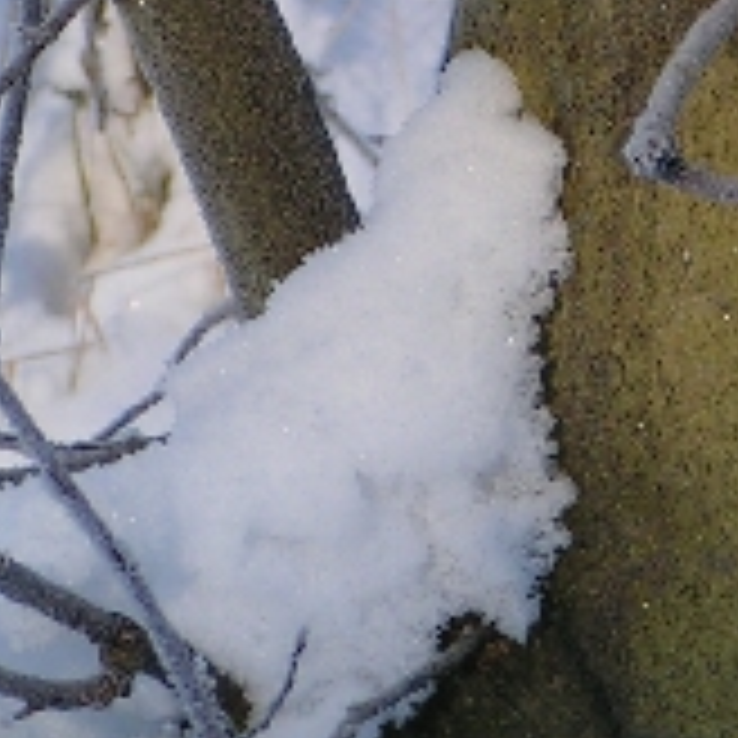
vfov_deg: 3.2
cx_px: 900
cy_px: -158
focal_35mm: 541
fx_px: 13049
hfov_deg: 3.2
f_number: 5
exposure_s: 1/250
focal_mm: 24
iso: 50
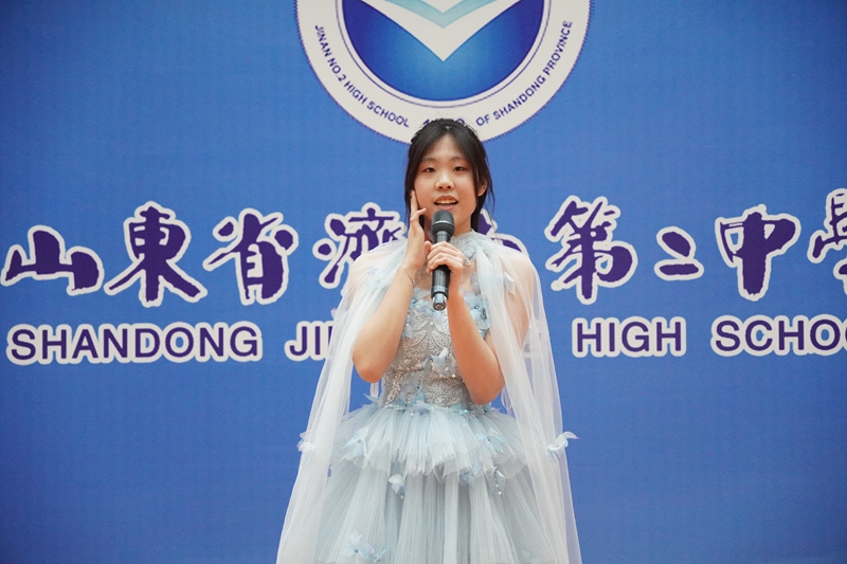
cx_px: 424
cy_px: 282
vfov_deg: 10.4
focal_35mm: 132
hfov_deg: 15.5
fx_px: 3105
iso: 5000
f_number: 5.6
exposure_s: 1/160
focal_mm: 88
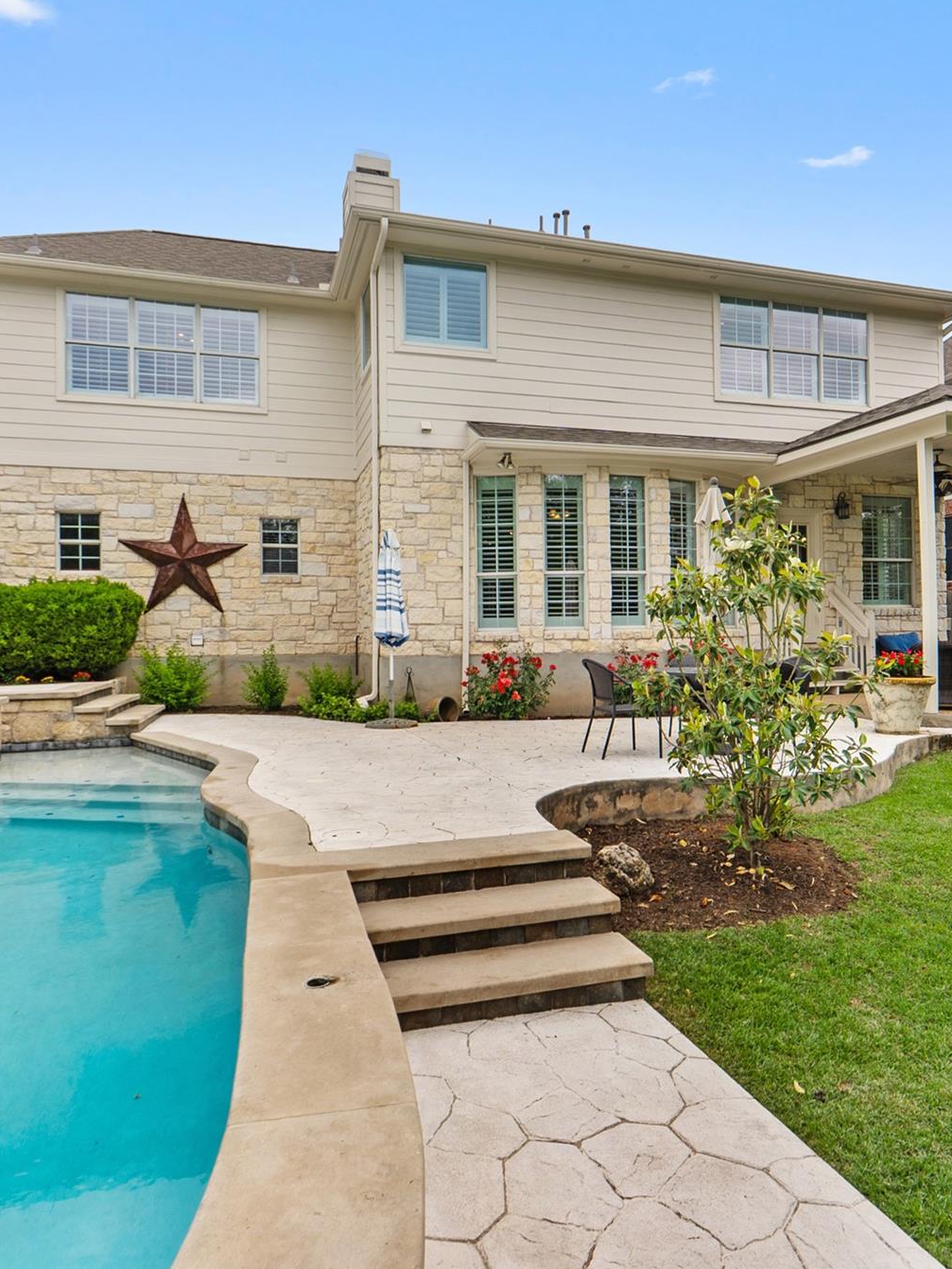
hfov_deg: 61.1
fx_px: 806
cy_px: 635
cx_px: 490
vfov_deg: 76.4
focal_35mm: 22
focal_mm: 10
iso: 200
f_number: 9
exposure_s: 1/40
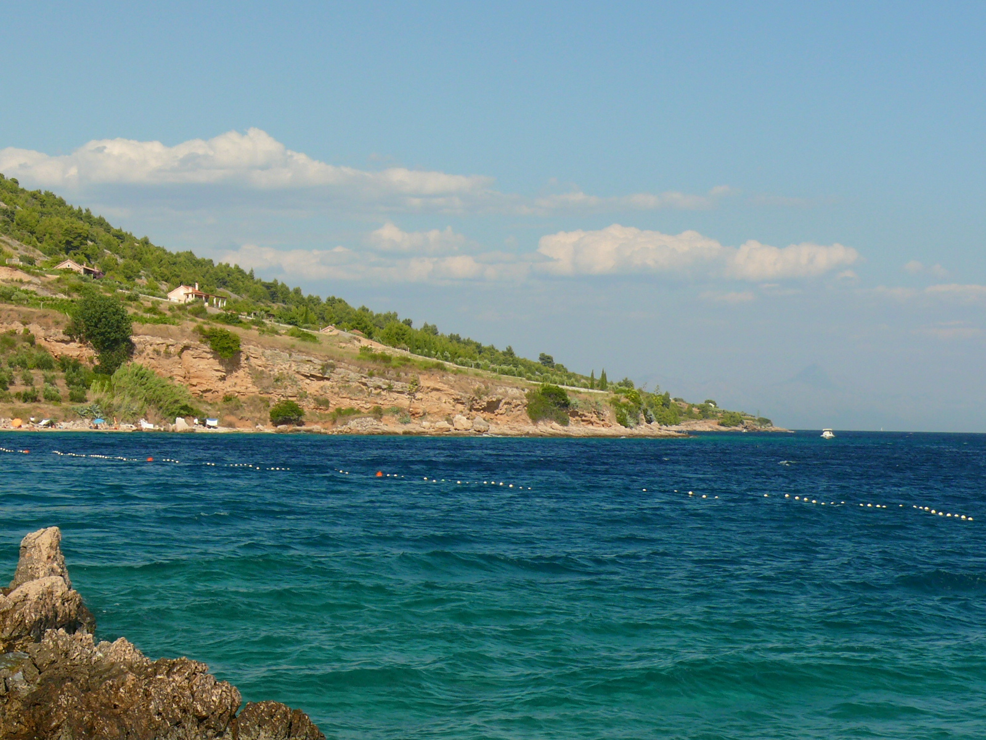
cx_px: 493
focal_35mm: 95
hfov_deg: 20.7
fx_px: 2706
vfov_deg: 15.6
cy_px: 370
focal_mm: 13
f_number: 5.6
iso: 100
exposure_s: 1/250
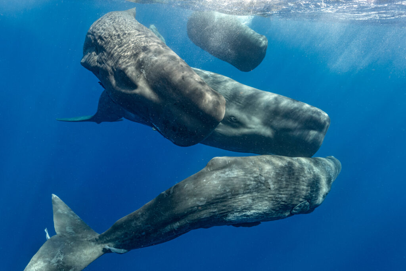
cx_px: 203
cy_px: 136
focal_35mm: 24
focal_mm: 8.8
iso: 200
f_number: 4.5
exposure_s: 1/200
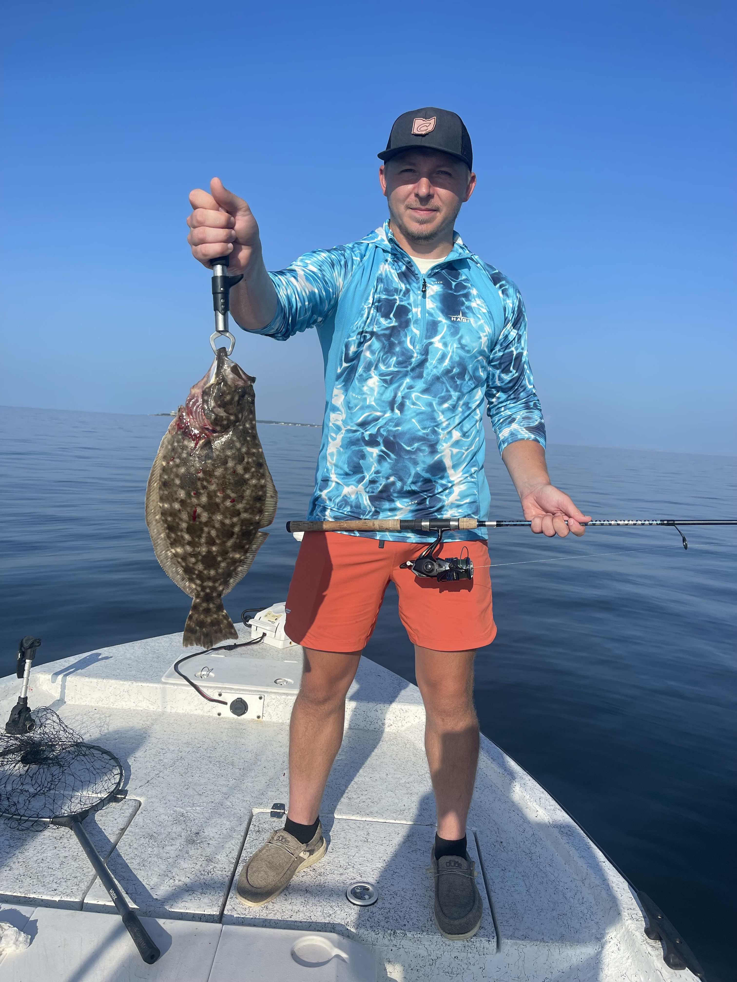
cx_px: 368
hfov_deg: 53.1
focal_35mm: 26
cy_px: 491
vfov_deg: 67.3
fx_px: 738
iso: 50
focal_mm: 5.1
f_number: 1.6
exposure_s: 1/6579
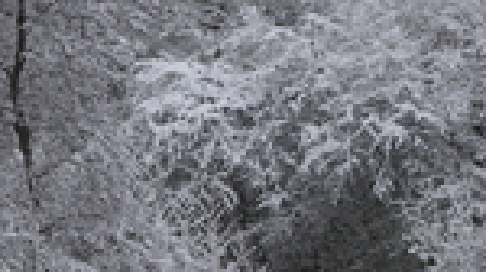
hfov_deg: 8.9
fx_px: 3102
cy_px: 188
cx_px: -62
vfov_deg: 5.0
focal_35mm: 241
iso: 200
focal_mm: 50
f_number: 11
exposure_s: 1/100
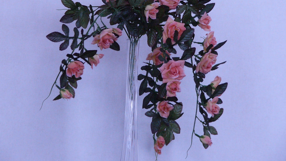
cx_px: 134
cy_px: 46
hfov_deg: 11.5
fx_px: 1426
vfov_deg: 6.5
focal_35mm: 188
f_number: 2.8
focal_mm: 21.2
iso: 200
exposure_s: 1/60
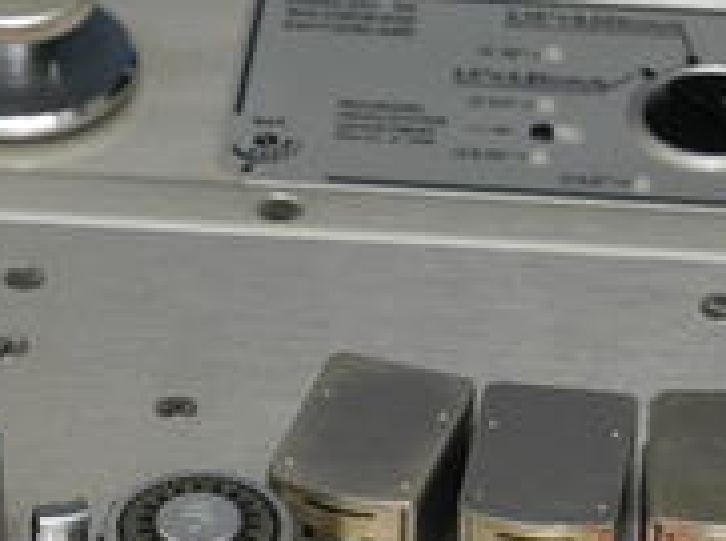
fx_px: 6028
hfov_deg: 6.9
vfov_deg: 5.1
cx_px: 104
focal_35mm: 288
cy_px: 429
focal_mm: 65
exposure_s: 1/60
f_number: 7.1
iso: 400
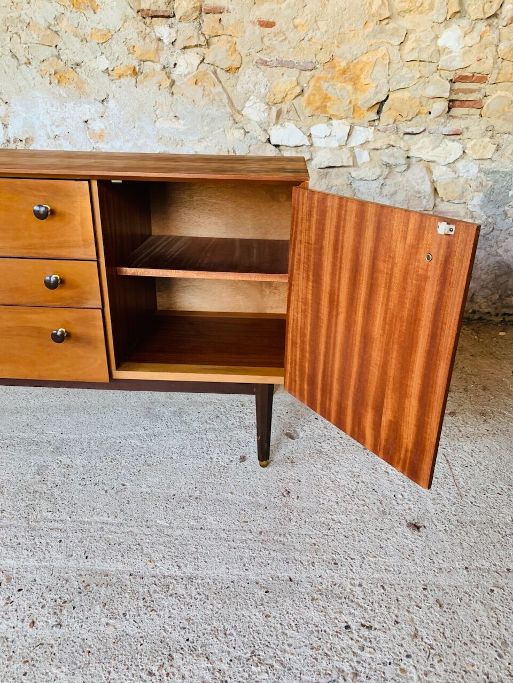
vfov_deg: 67.3
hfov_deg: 53.1
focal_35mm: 26
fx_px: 514
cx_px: 256
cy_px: 342
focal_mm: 4.25
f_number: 1.8
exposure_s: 1/60
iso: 125
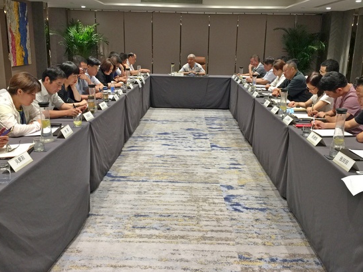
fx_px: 356
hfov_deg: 54.0
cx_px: 184
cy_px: 134
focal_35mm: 34
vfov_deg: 41.8
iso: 50
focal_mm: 4.15
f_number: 2.2
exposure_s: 1/33
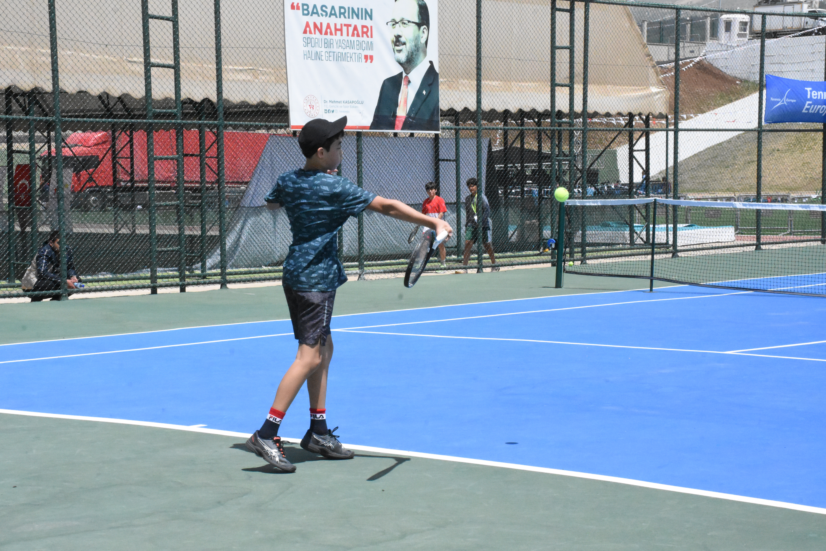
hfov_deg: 24.2
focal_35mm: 84
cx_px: 413
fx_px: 1927
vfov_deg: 16.3
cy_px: 276
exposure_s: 1/6400
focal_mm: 56
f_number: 20
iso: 8000
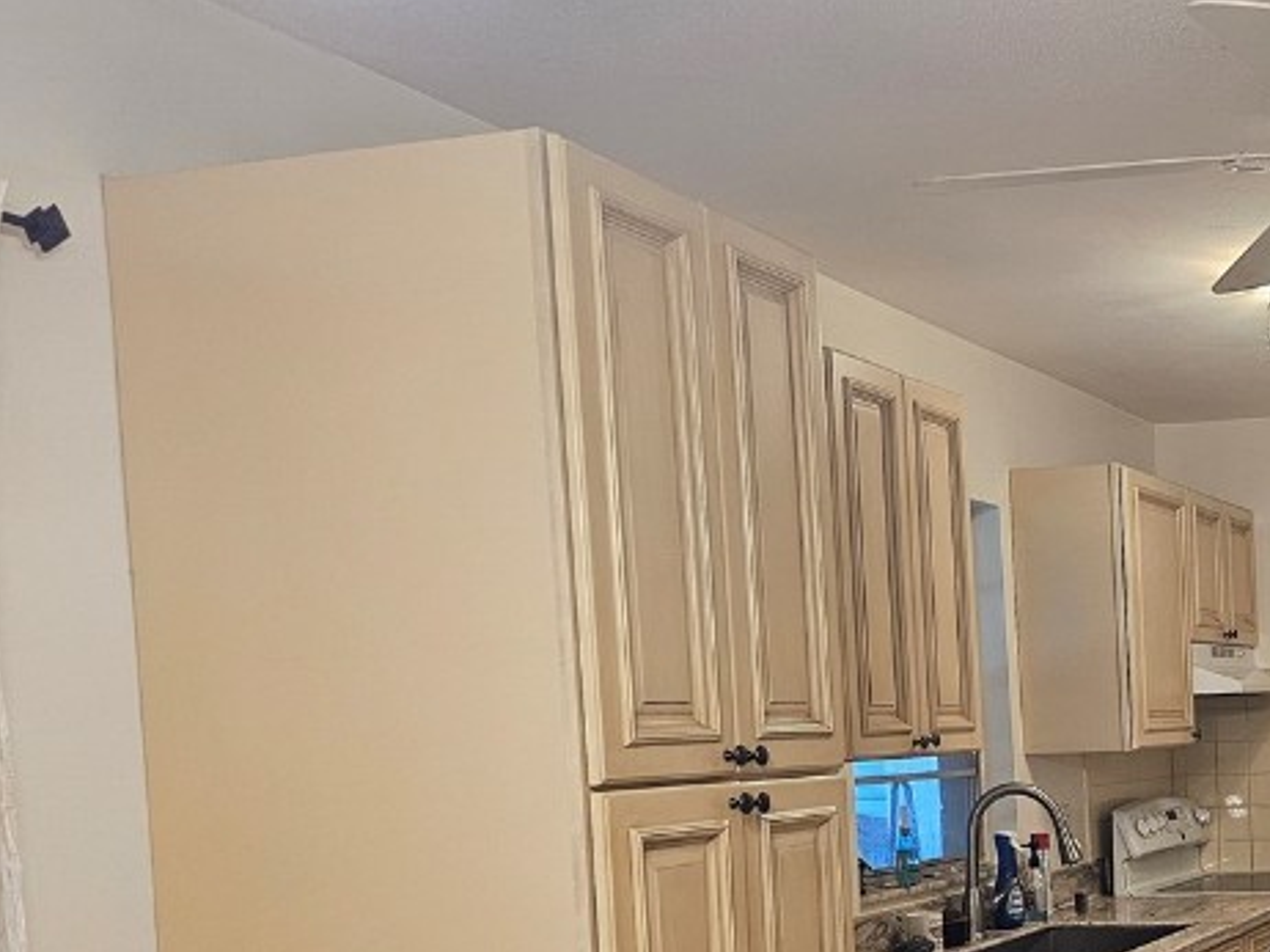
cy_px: 875
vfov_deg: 27.4
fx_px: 1870
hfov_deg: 33.2
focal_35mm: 51
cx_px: 1363
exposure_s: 1/120
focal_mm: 6.3
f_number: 1.7
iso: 400
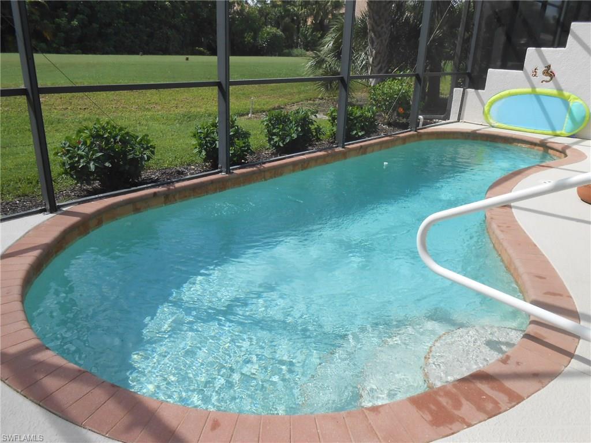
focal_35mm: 26
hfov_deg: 67.3
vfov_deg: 53.1
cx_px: 296
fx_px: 444
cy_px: 222
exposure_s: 1/640
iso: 80
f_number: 3.5
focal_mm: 4.6
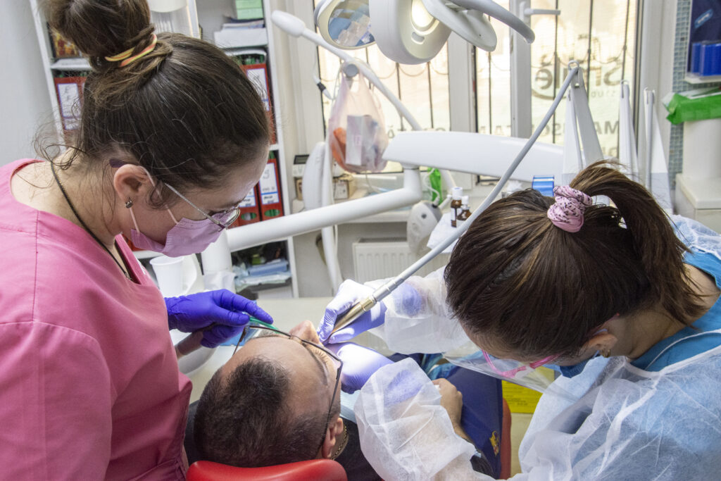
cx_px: 360
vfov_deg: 34.2
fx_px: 781
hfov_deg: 49.5
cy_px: 240
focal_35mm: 39
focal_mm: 26
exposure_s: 1/200
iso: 2500
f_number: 6.3
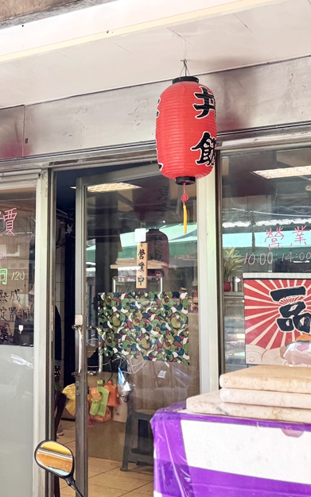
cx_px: -50
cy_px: 217
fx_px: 706
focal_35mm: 52
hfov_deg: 23.0
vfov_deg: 38.8
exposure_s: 1/172
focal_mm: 6.76
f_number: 1.78
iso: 100
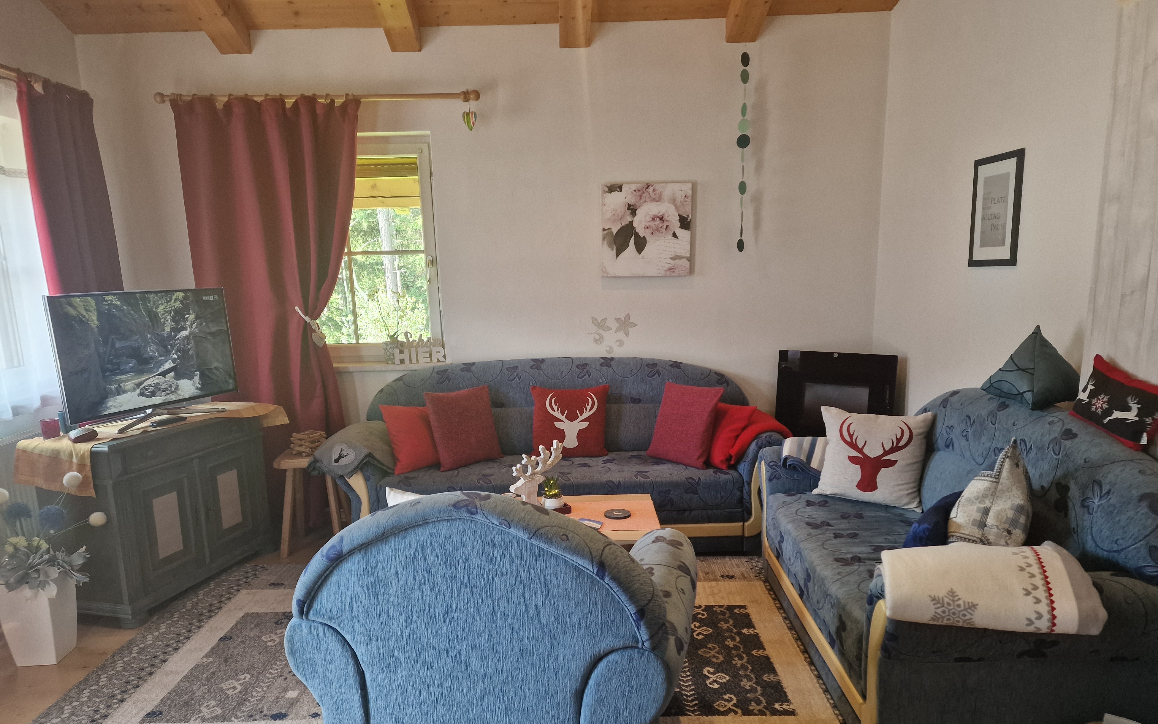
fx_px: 789
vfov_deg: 49.0
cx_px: 572
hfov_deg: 72.5
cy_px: 436
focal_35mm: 25
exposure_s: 1/100
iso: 250
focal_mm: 6.4
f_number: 1.8
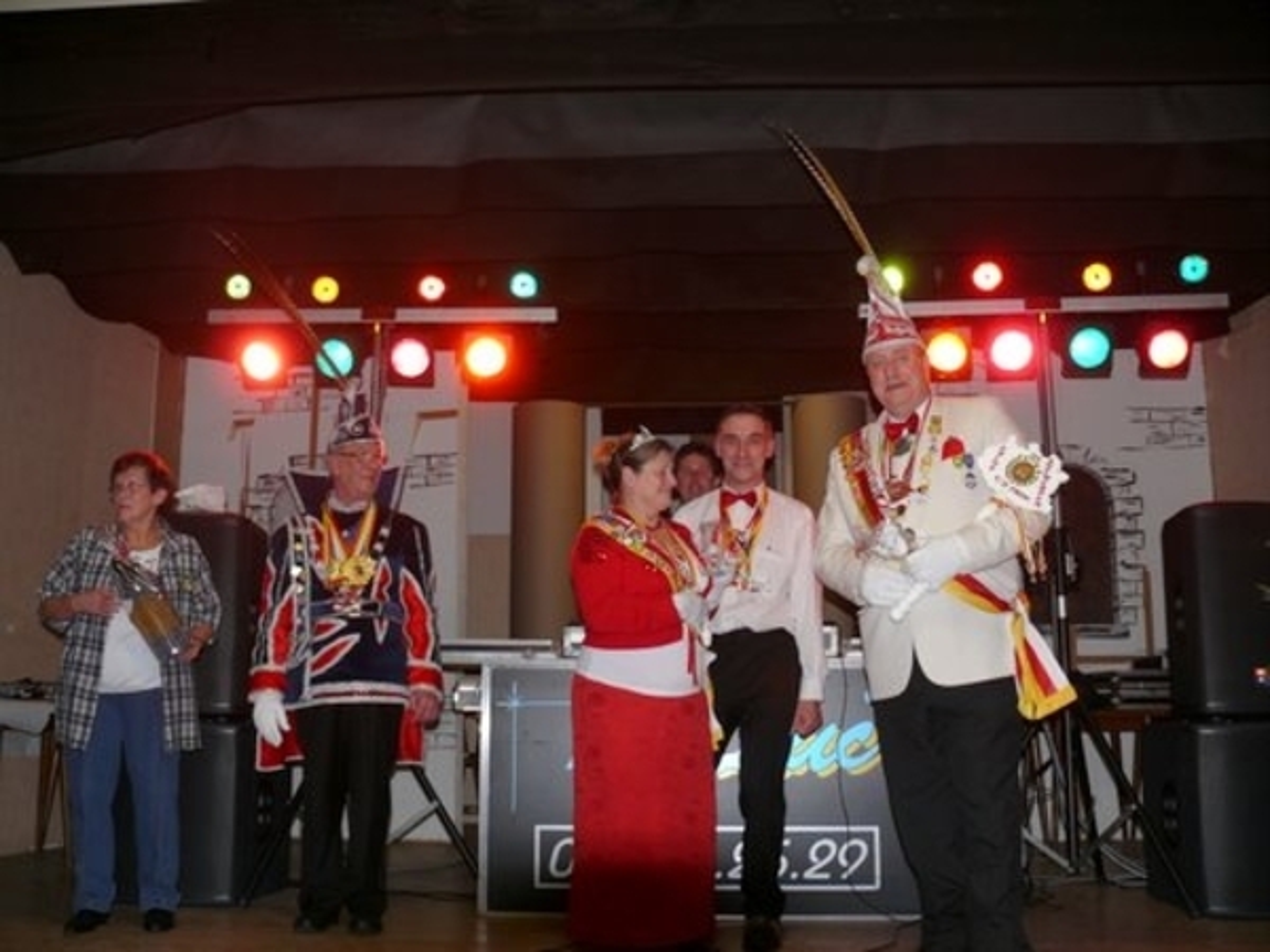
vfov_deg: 40.7
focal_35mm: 35
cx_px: 635
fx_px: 1284
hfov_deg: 52.6
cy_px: 476
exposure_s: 1/30
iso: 100
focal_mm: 7.4
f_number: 2.8
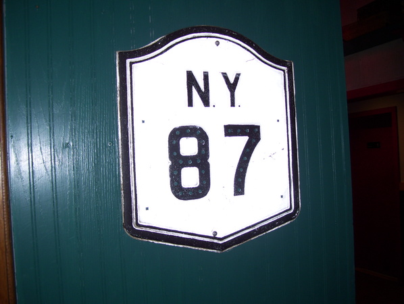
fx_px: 421
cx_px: 202
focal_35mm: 36
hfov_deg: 51.3
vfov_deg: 39.7
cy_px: 152
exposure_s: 1/60
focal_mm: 6
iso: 80
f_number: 2.7
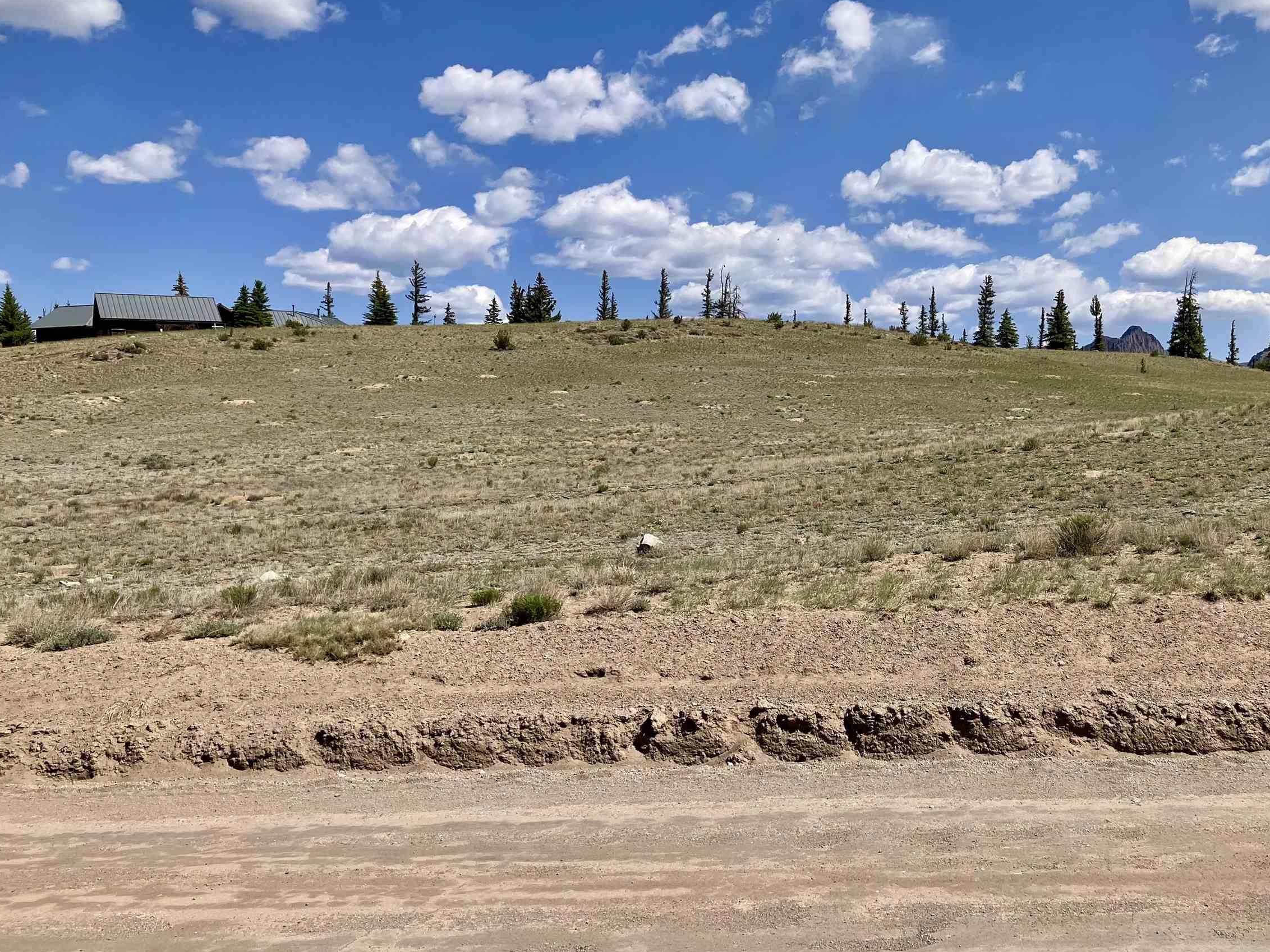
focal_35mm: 38
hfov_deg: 48.1
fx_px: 1394
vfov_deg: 37.6
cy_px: 554
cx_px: 849
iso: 32
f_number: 1.8
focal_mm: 3.99
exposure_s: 1/3247
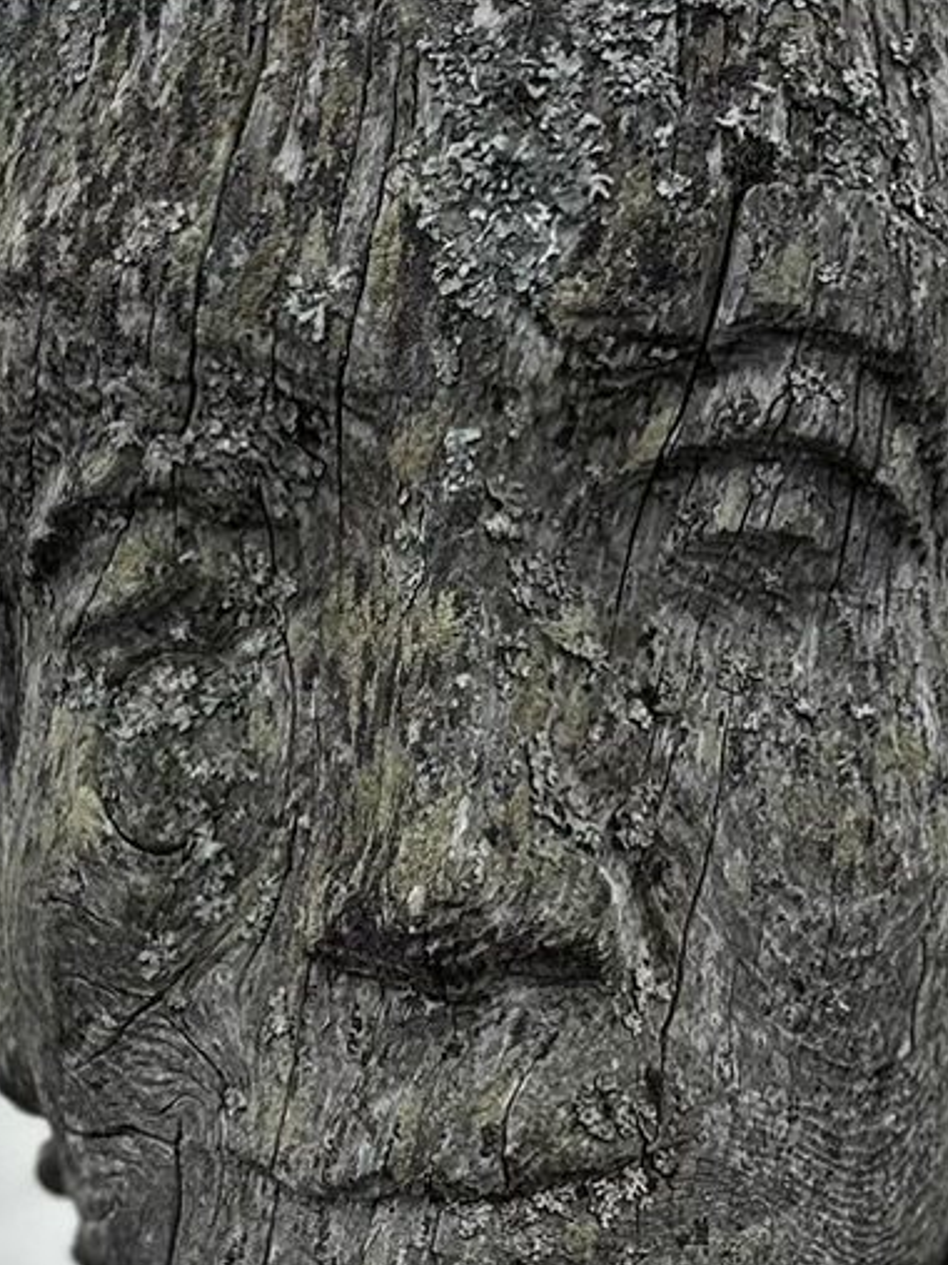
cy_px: 1904
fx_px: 3543
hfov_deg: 15.2
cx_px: 399
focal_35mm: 97
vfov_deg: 18.0
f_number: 1.78
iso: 80
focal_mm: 6.86
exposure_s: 1/1029
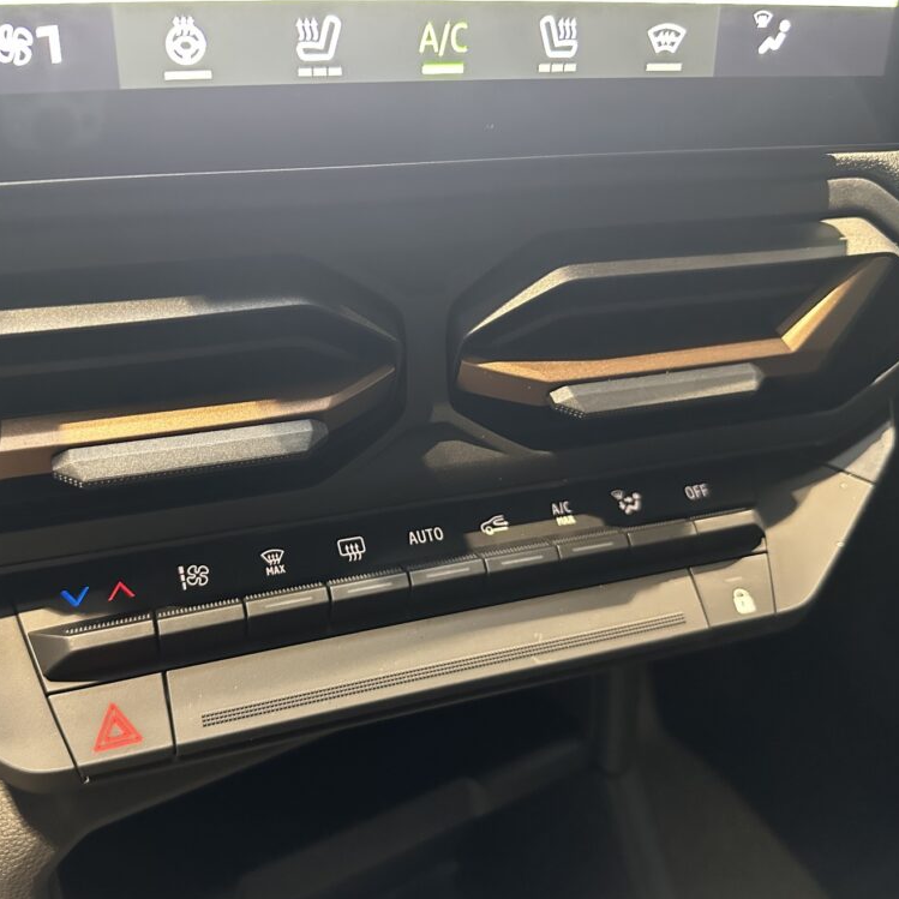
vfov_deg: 55.6
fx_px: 852
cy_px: 449
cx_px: 358
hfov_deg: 55.2
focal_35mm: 29
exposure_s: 1/46
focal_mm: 6.86
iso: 1000
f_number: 1.78
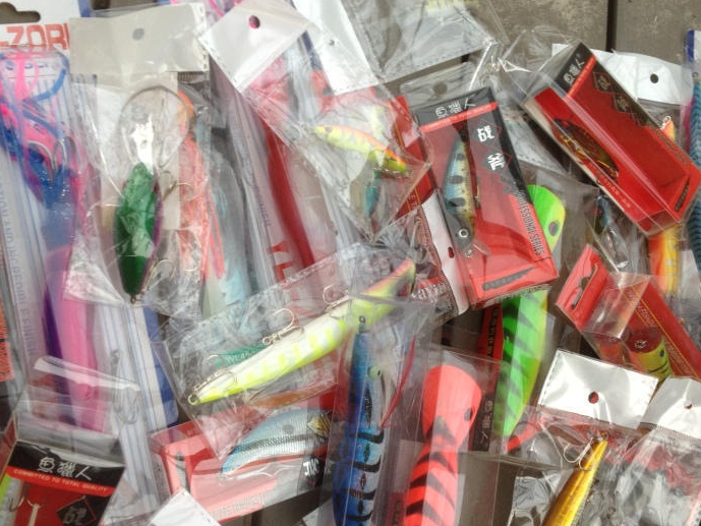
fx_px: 1053
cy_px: 284
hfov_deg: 36.8
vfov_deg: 28.0
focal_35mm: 52
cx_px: 356
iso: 64
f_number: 2.4
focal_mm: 4.28
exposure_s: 1/30
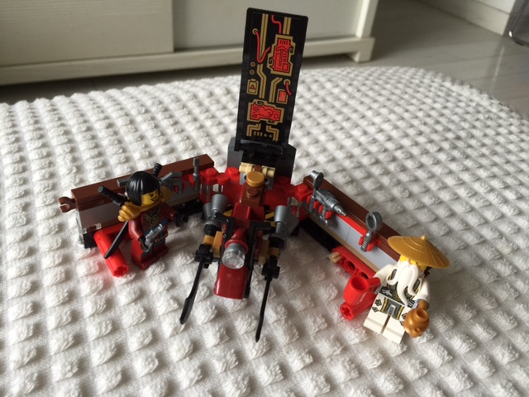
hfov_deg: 61.7
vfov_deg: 48.2
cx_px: 264
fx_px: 443
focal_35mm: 29
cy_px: 198
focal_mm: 4.15
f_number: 2.2
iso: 32
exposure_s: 1/40
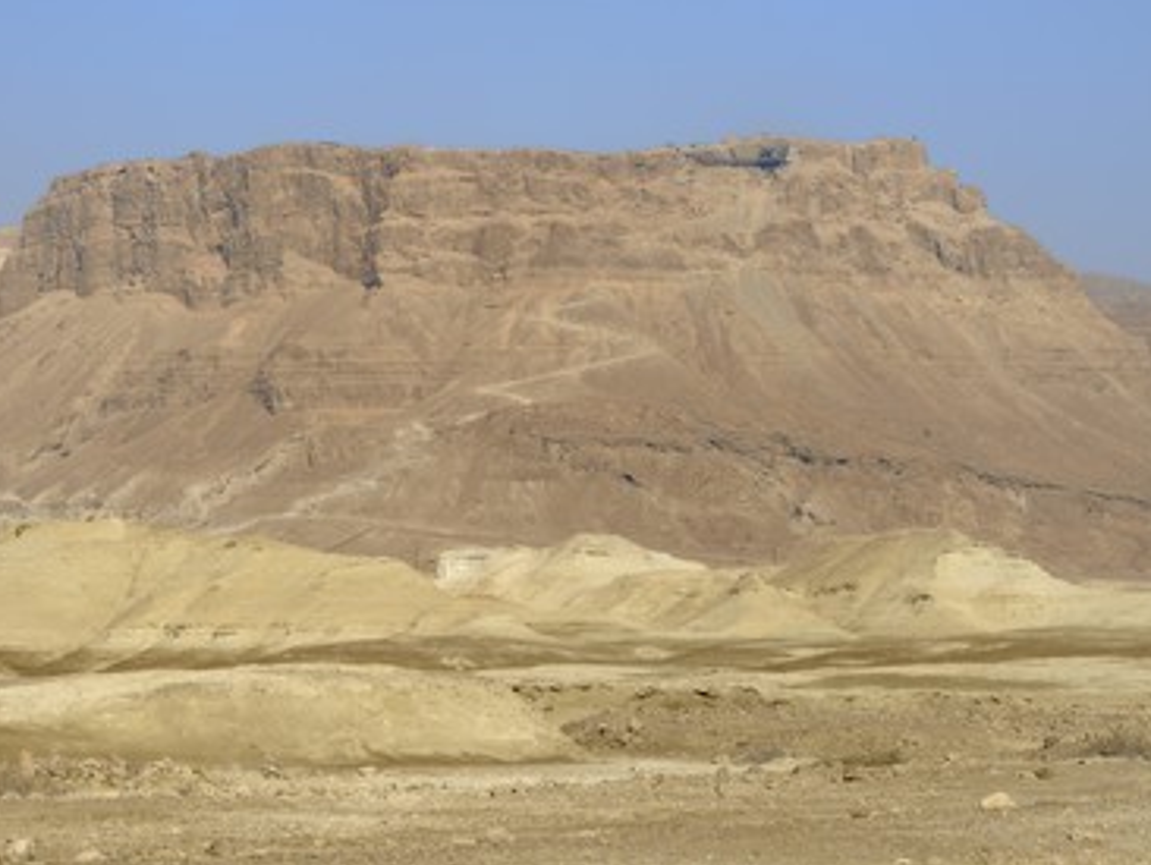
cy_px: 434
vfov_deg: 13.7
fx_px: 3593
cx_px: 541
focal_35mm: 108
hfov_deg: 18.2
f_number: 11
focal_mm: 98
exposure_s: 1/640
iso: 200
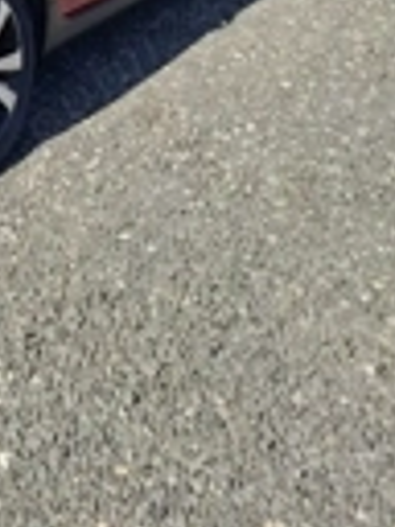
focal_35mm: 72
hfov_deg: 19.2
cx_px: -82
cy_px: -226
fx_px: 1095
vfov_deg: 22.8
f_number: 1.8
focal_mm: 5.54
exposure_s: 1/2000
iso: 50
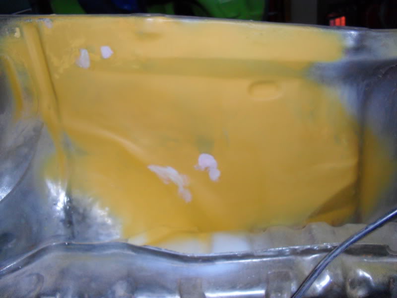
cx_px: 198
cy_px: 149
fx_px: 401
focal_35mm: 35
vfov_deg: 40.7
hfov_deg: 52.6
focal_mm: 6.3
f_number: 3.2
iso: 200
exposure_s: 1/45
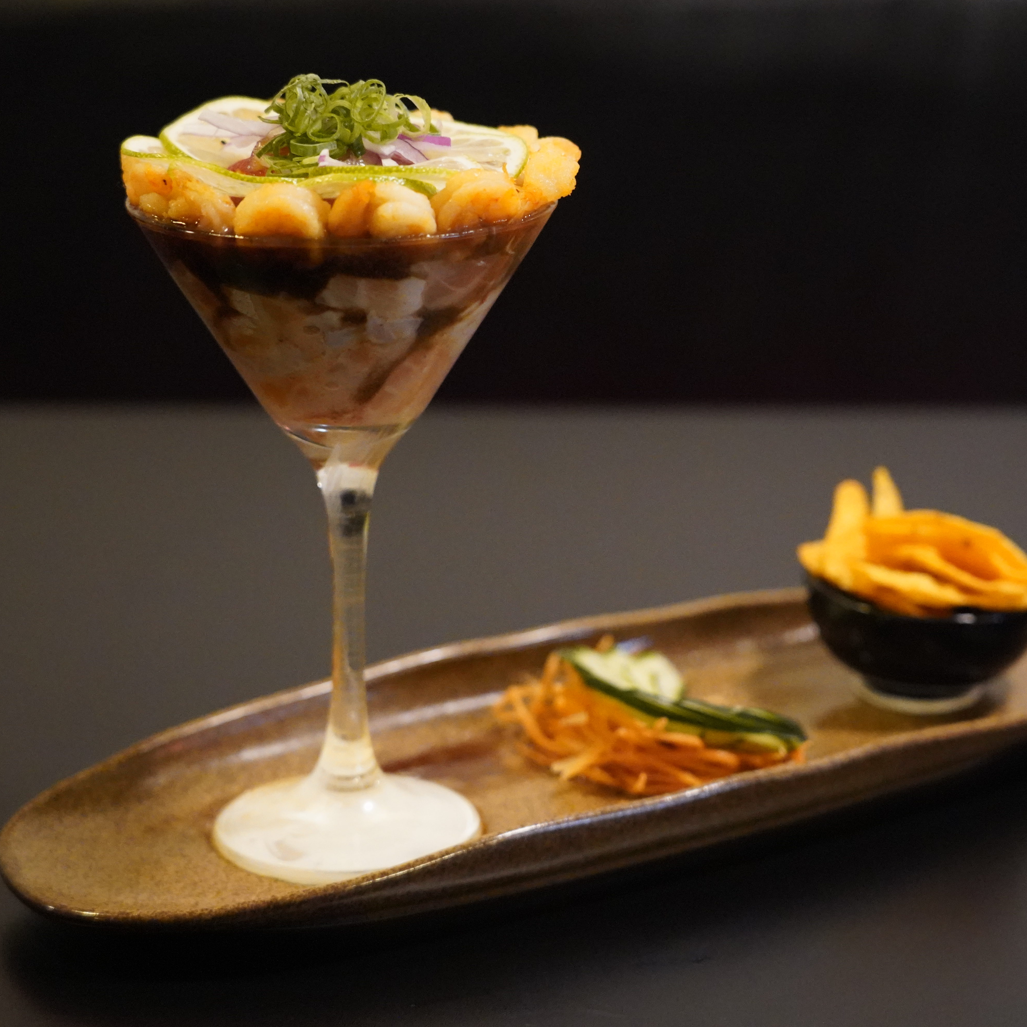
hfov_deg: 19.3
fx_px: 3021
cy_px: 512
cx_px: 555
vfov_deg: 19.3
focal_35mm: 90
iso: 12800
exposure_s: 1/100
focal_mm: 70
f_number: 4
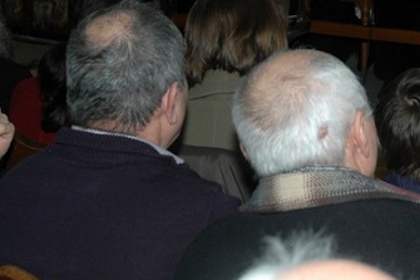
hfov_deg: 16.0
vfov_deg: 10.8
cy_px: -9
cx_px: 443
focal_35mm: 125
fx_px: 1462
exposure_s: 1/60
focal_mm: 31
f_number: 4.5
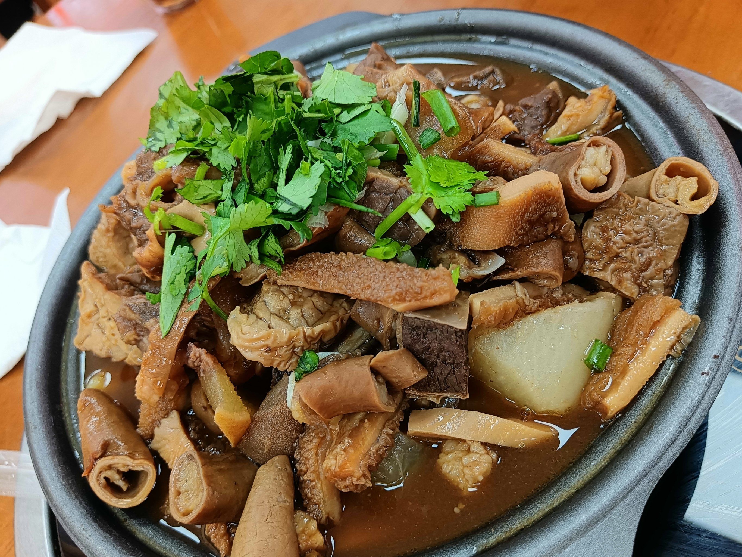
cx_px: 371
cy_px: 278
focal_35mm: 27
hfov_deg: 65.3
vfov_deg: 51.4
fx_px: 579
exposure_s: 1/50
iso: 272
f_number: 1.9
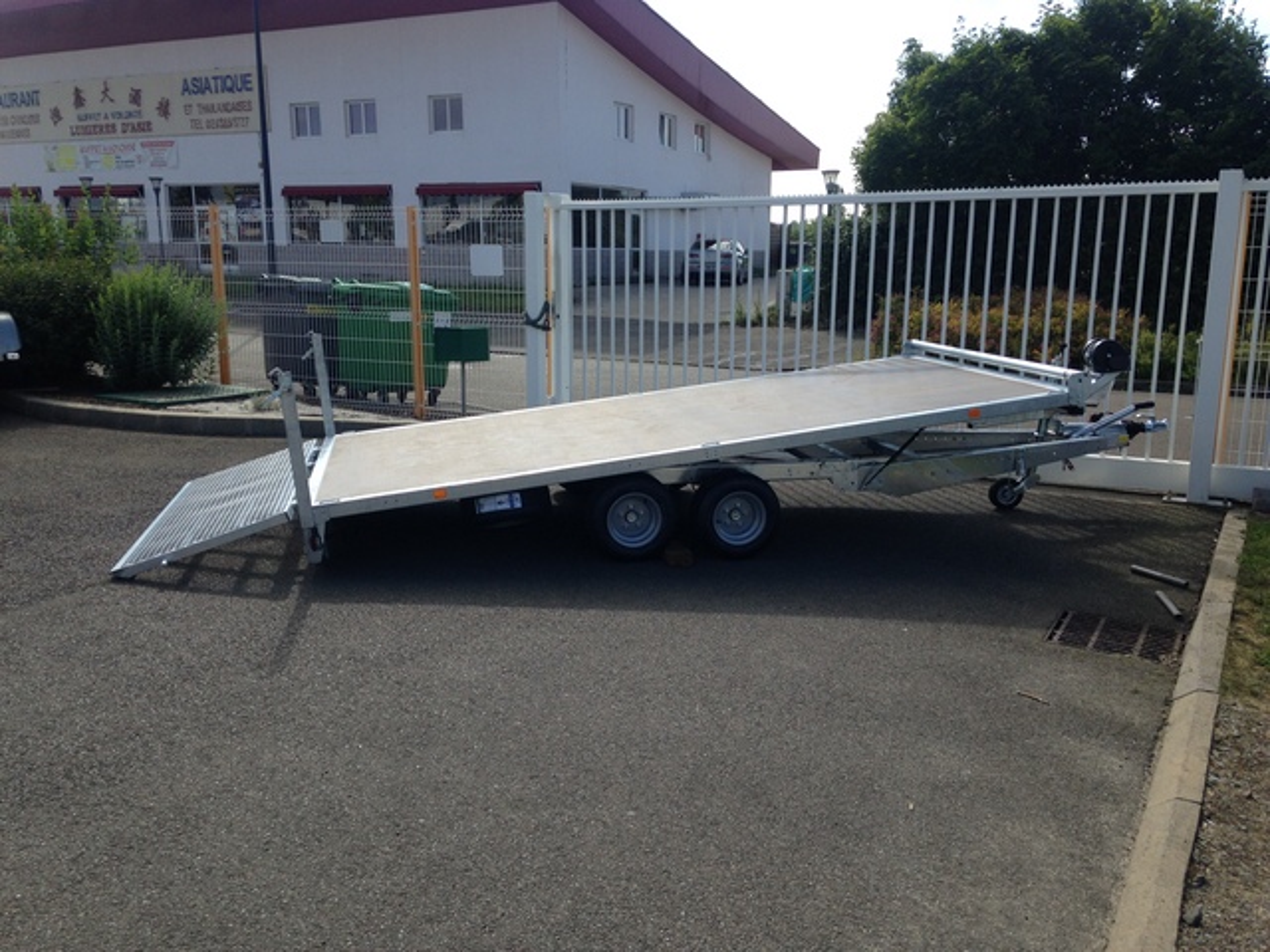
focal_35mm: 33
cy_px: 476
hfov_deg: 55.4
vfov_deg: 42.9
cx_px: 635
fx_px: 1211
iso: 50
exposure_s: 1/985
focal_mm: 4.12
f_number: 2.4
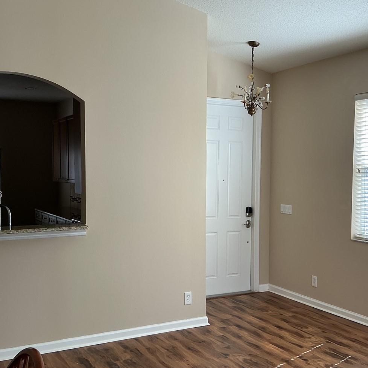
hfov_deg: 40.0
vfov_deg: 40.0
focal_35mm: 42
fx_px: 505
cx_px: 187
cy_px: 195
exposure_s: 1/120
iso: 32
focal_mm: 3
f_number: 1.8
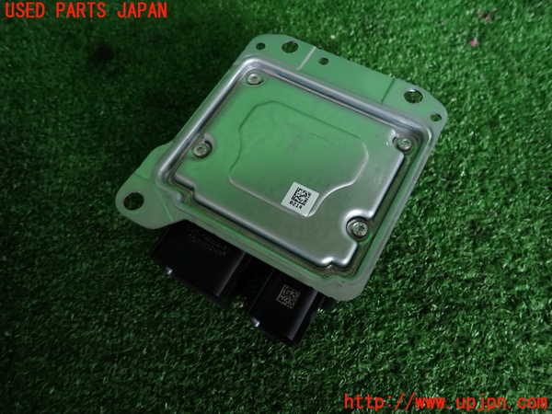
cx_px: 276
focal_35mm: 25
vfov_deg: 54.9
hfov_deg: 69.4
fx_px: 399
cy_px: 207
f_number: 2
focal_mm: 4.5
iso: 125
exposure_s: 1/60
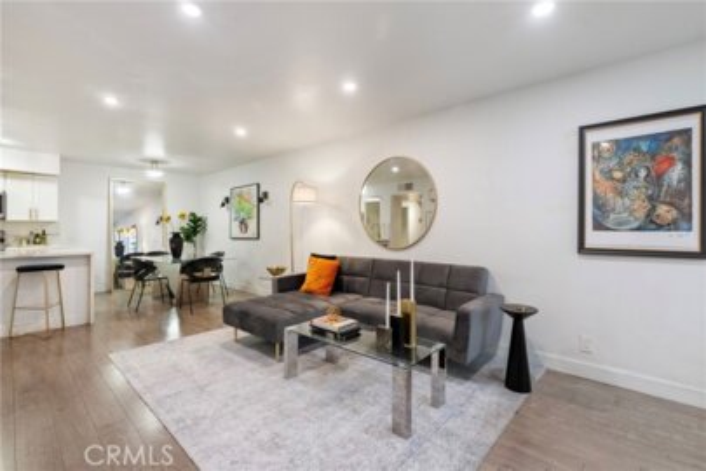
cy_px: 236
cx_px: 353
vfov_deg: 73.7
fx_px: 314
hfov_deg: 96.7
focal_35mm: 16
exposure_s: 1/8
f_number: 9
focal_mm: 16
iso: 5000
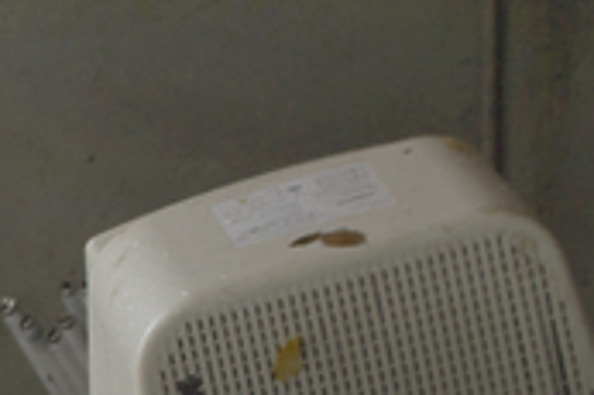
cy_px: 625
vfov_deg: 7.3
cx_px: -769
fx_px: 3033
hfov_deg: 10.0
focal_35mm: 184
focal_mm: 16
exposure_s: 1/40
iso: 400
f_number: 6.3
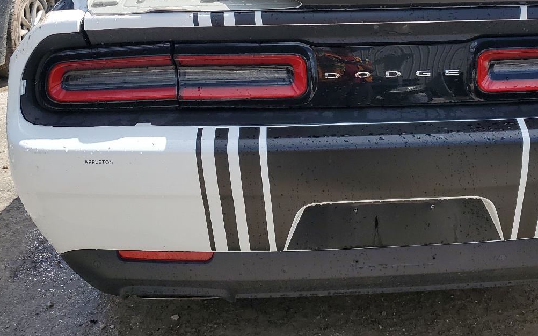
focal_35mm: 44
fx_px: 645
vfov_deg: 28.6
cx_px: 362
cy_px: 66
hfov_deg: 44.6
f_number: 1.5
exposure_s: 1/2500
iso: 50
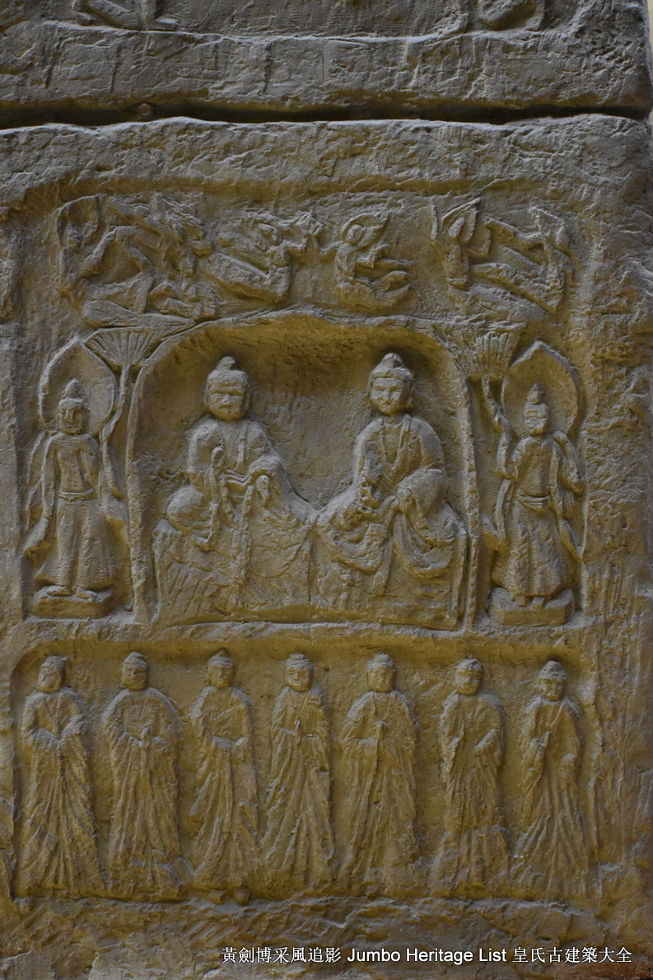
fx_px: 2883
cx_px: 326
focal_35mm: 106
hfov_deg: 12.9
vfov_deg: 19.3
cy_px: 491
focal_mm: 70
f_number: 4.5
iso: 5600
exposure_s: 1/125
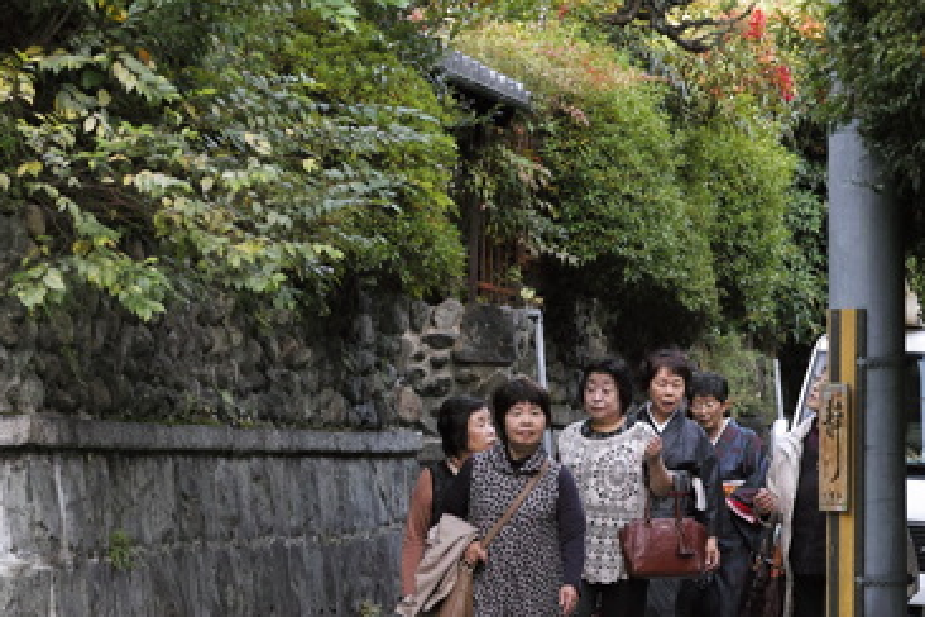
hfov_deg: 9.7
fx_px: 5395
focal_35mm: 210
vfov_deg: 6.5
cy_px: 713
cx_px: 58
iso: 100
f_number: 3.5
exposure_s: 1/125
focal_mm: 50
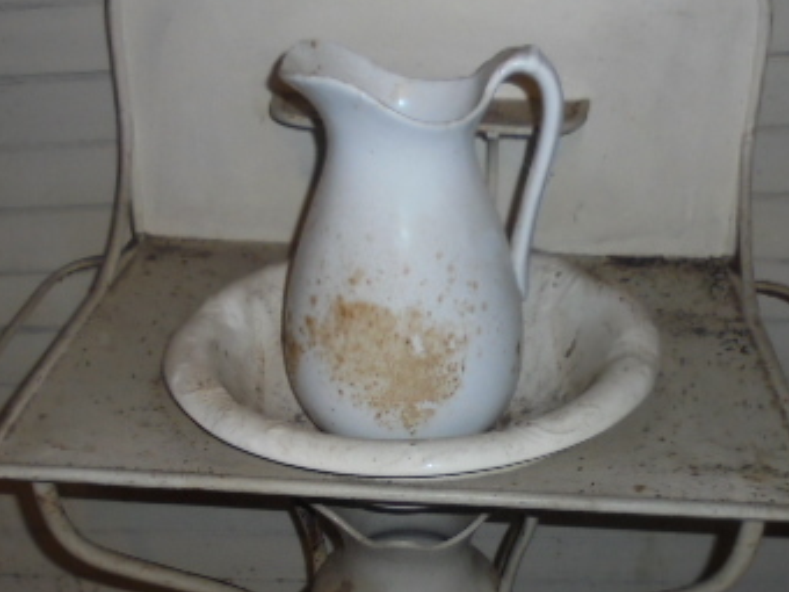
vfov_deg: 29.0
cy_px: 483
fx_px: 1117
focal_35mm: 49
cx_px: 394
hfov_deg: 38.9
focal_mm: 4.6
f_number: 3.5
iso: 200
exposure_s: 1/30
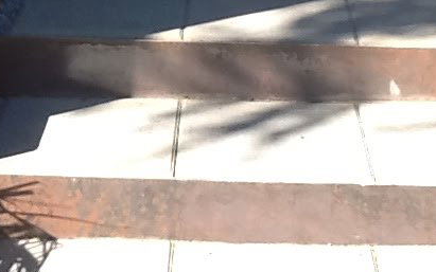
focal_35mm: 109
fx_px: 1295
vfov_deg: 11.9
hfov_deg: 19.1
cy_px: -10
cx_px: 246
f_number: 2.4
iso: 40
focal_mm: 2.03
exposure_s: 1/276
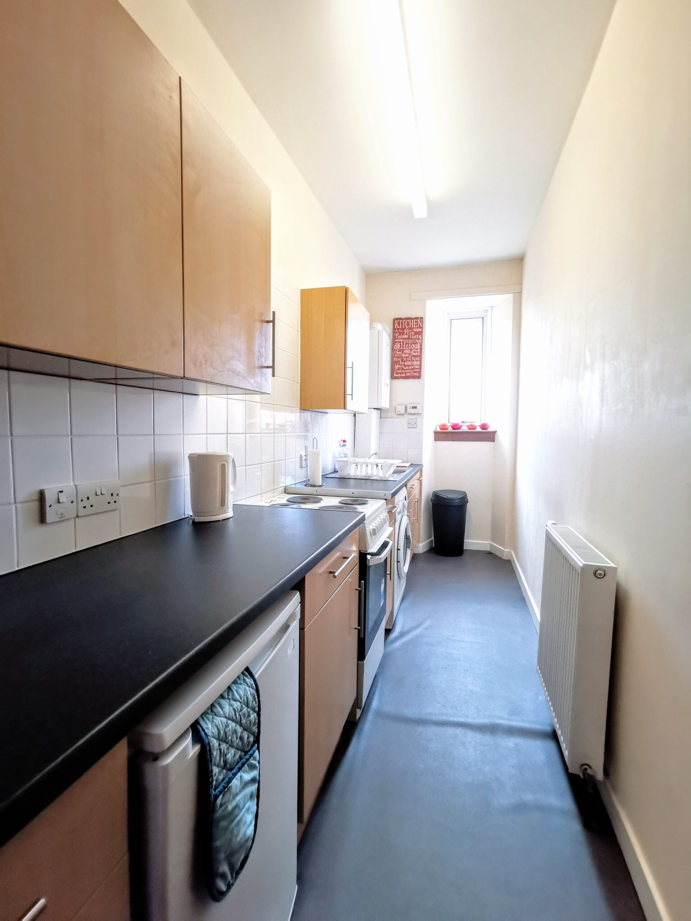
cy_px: 460
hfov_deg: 78.1
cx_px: 346
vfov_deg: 94.5
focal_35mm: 16
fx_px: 426
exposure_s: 1/100
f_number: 2.2
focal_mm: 2.35
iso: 320
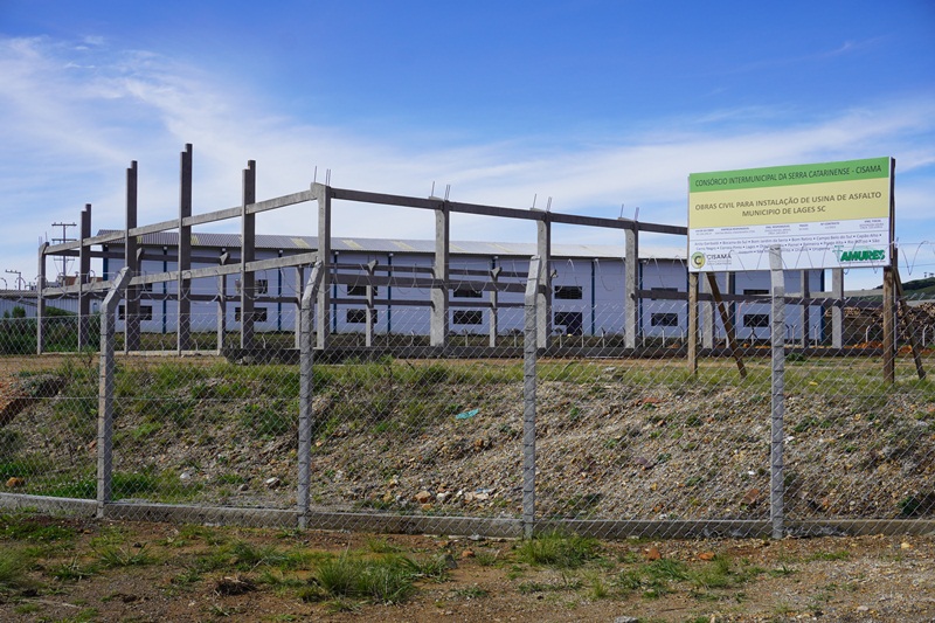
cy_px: 312
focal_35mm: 44
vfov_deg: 30.8
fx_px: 1129
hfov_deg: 45.0
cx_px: 468
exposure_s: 1/320
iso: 100
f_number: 9
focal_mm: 29
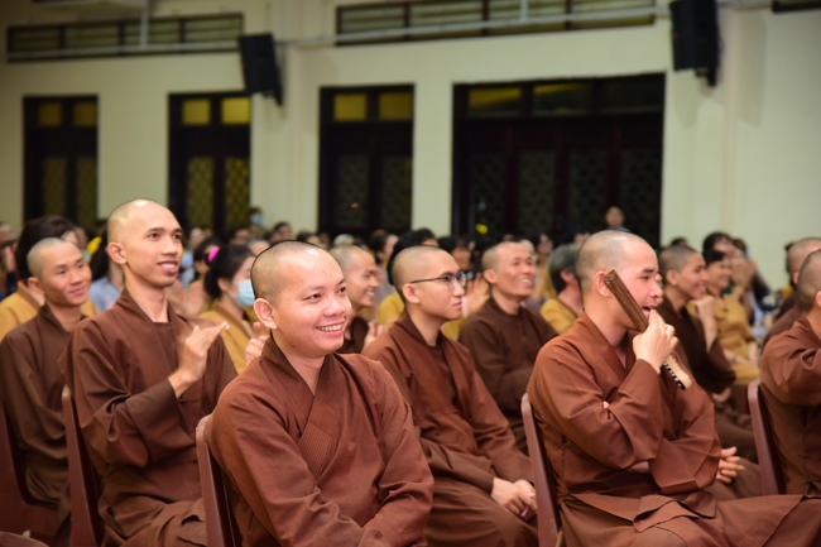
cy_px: 274
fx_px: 2166
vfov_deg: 14.4
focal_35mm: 95
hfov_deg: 21.5
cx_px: 410
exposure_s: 1/30
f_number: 5
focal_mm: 95
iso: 1250
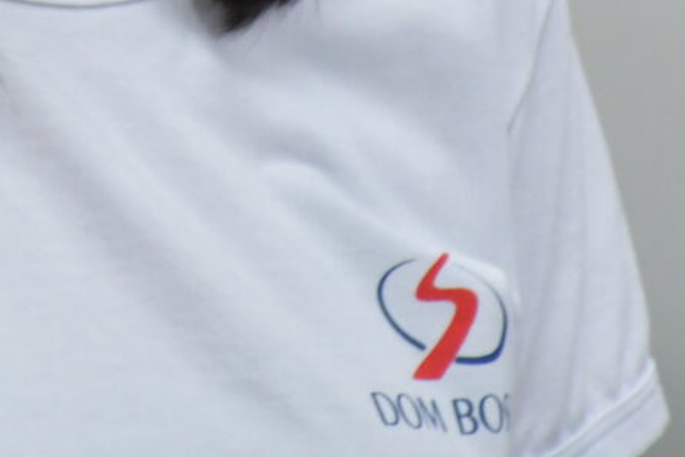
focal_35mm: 789
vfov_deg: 1.7
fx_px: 15017
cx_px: -246
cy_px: -515
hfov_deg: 2.6
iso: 3200
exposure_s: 1/125
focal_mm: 122
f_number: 5.6
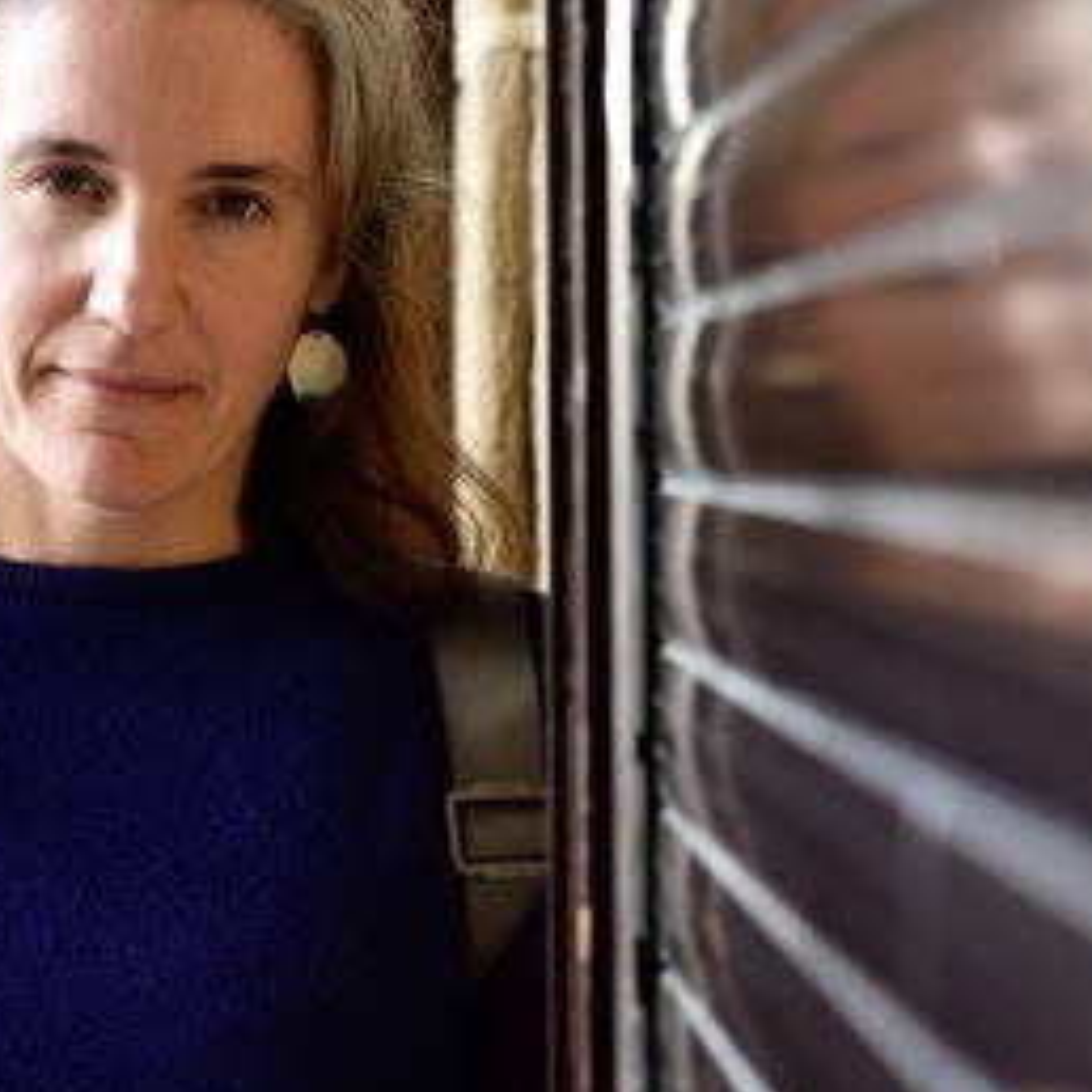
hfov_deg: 9.5
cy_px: 681
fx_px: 6567
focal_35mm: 184
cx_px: 119
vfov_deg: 9.5
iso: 500
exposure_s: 1/60
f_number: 4
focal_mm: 77
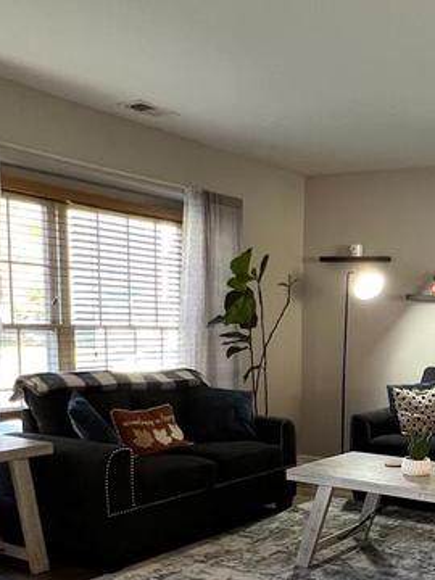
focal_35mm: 39
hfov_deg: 33.3
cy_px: 419
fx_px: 653
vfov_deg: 46.5
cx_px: 446
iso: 250
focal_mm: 1.57
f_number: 1.8
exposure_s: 1/60
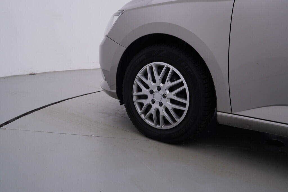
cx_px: 144
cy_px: 96
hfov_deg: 53.1
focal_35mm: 36
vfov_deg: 36.9
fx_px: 288
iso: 125
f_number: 4.5
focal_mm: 24
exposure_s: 1/100
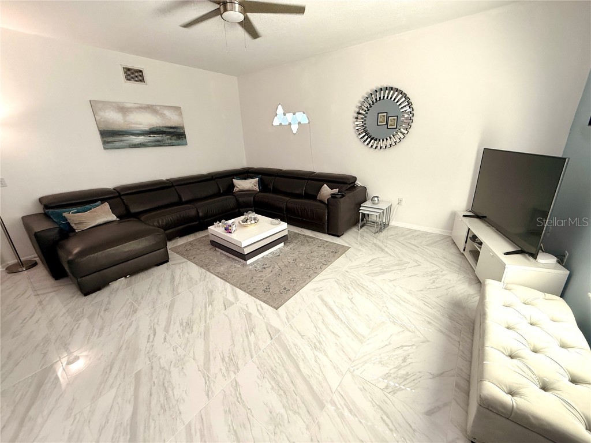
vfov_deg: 85.7
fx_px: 239
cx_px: 296
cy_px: 222
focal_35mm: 14
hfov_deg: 102.1
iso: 160
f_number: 2.2
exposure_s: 1/120
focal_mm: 2.22
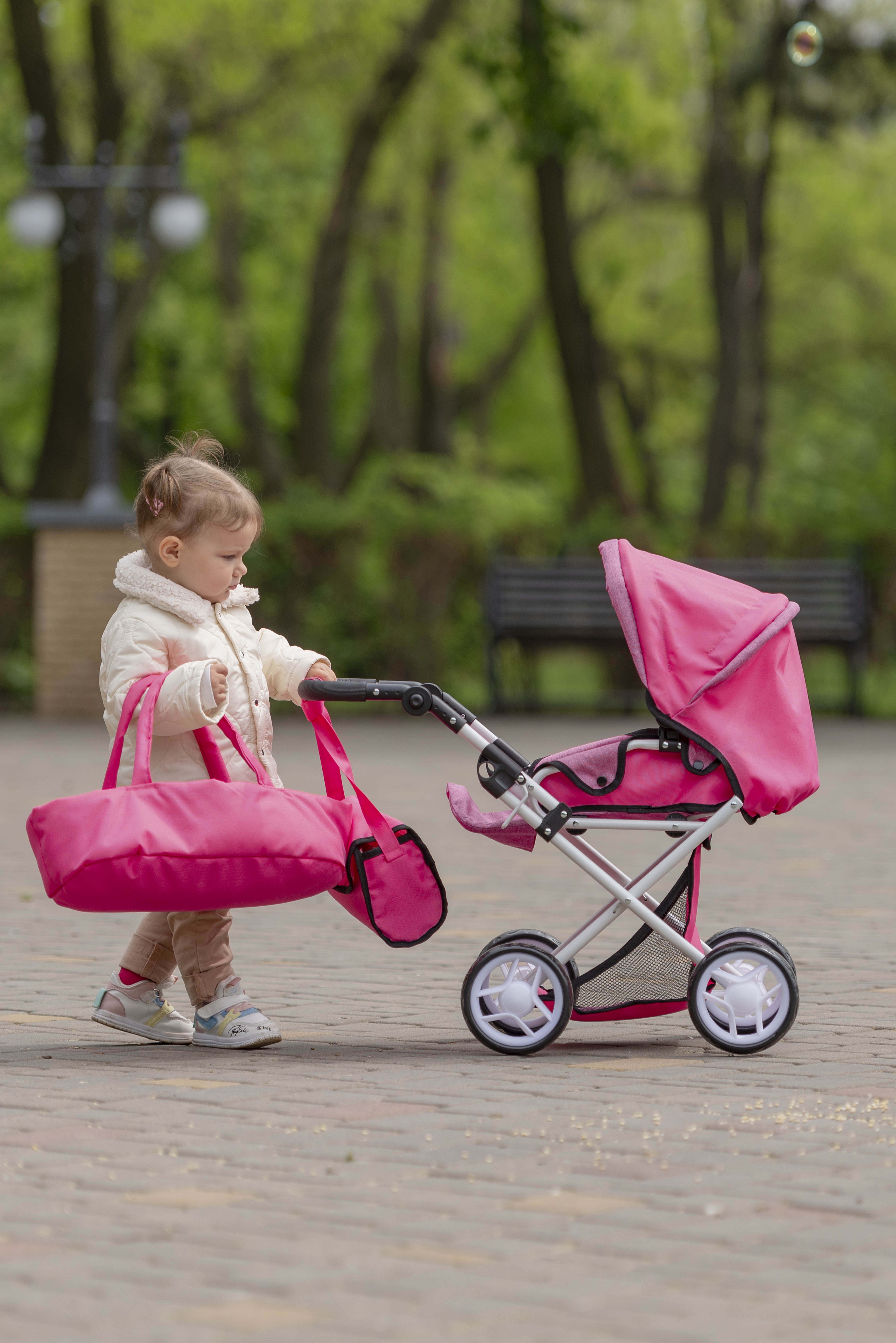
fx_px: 4326
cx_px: 448
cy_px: 672
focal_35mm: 116
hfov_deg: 11.8
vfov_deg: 17.6
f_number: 2.8
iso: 125
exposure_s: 1/1250
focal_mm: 116
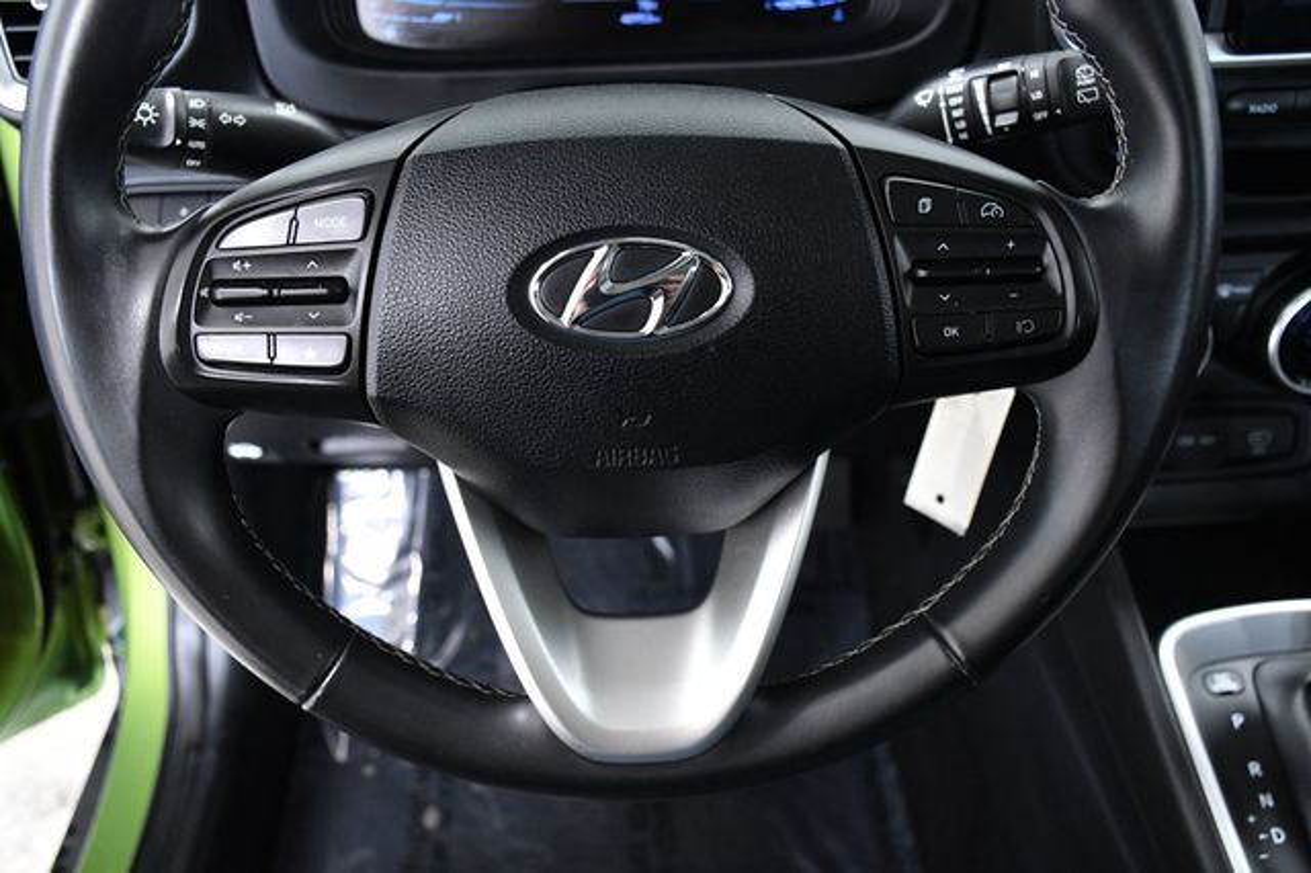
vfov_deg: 38.8
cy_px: 436
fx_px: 1237
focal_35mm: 34
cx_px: 656
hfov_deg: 55.8
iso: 2500
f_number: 5
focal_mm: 23
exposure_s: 1/100
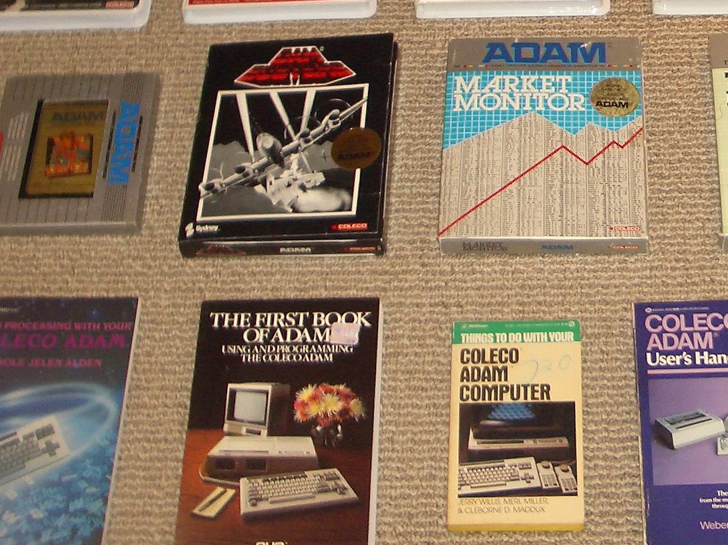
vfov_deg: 19.5
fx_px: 1556
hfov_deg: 25.9
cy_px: 47
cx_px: 585
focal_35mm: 74
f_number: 2.6
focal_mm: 5.8
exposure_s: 1/60
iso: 100
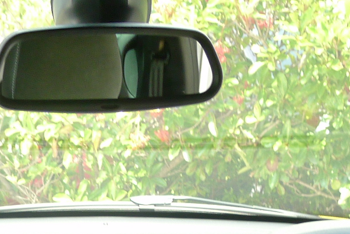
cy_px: 438
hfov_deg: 23.8
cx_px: 110
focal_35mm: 85
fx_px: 827
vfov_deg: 14.0
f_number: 2
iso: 125
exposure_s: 1/125
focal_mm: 5.1
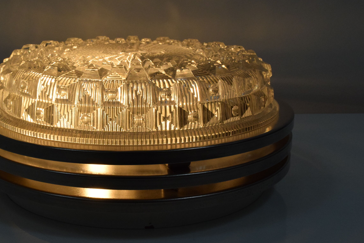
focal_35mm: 59
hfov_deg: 33.8
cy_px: 119
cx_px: 139
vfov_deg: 23.0
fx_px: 597
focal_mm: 30
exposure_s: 1/100
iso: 1600
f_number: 14
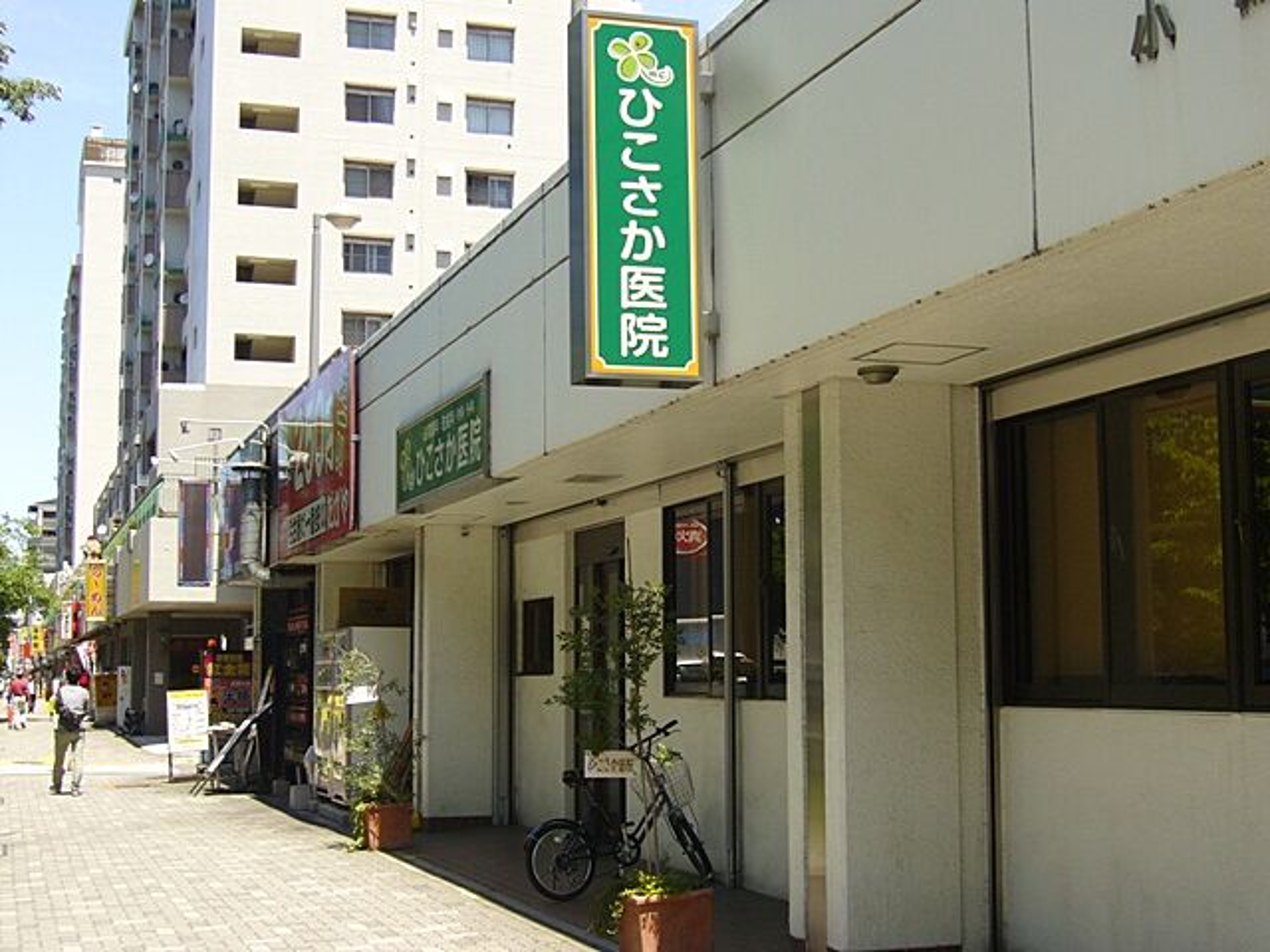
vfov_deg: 29.1
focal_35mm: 50
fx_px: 1834
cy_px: 476
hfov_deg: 38.2
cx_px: 635
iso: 80
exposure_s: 1/125
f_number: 6.7
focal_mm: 8.3
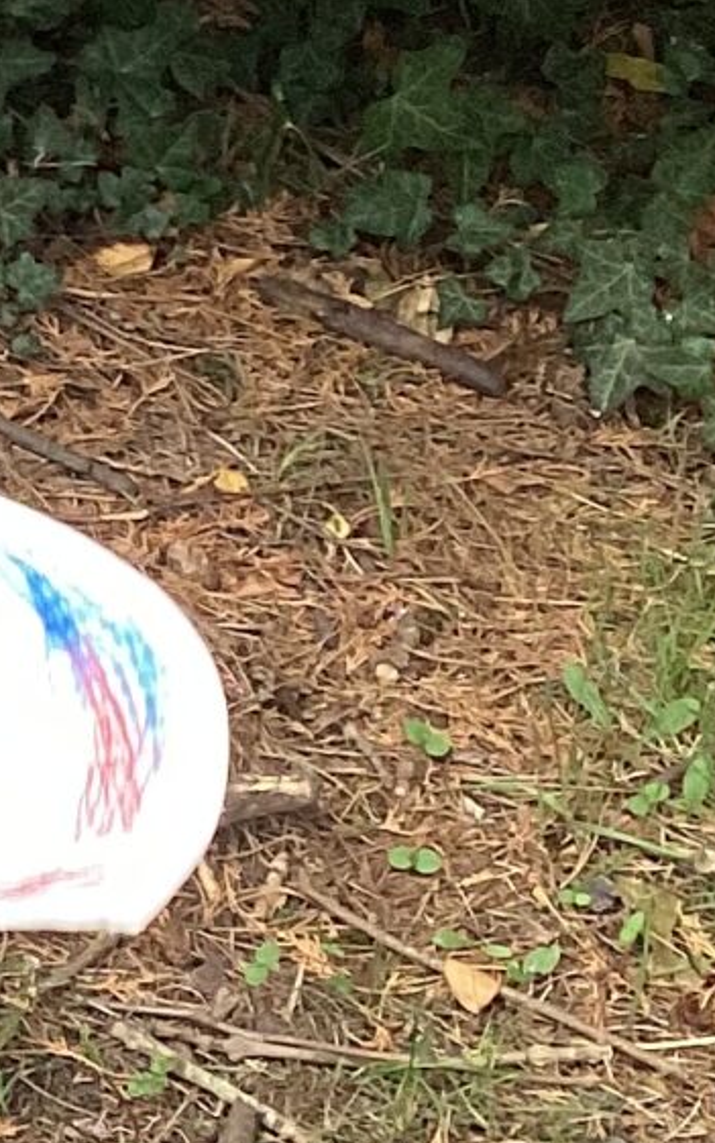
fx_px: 4673
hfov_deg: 8.3
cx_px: -699
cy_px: 473
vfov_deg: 13.9
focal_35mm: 150
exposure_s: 1/100
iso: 64
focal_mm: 3.3
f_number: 2.4
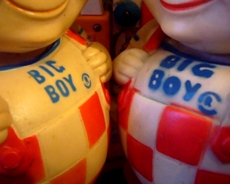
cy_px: 71
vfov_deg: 38.0
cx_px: 117
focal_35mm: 39
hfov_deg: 46.9
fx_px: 265
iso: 800
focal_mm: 4.6
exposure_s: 1/80
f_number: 2.8
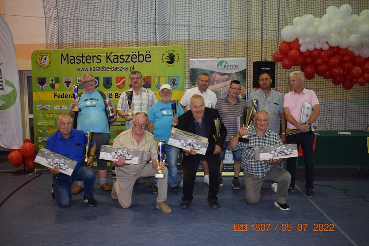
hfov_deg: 61.9
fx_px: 307
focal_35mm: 30
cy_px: 123
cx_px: 184
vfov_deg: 43.6
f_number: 4.5
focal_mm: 20
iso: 800
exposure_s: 1/80
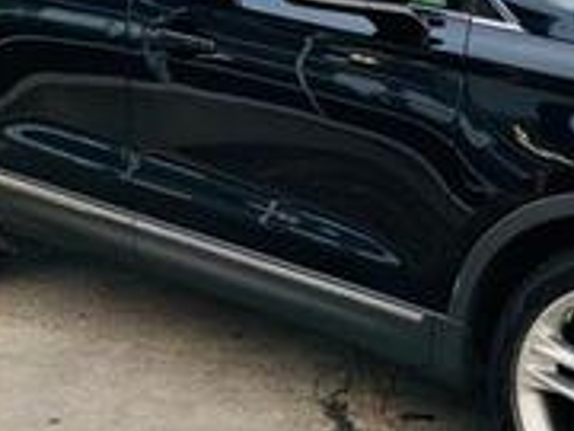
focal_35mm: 73
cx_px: 459
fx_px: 1210
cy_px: 201
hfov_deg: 26.2
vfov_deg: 20.2
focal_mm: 4.25
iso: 50
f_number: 1.8
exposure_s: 1/121
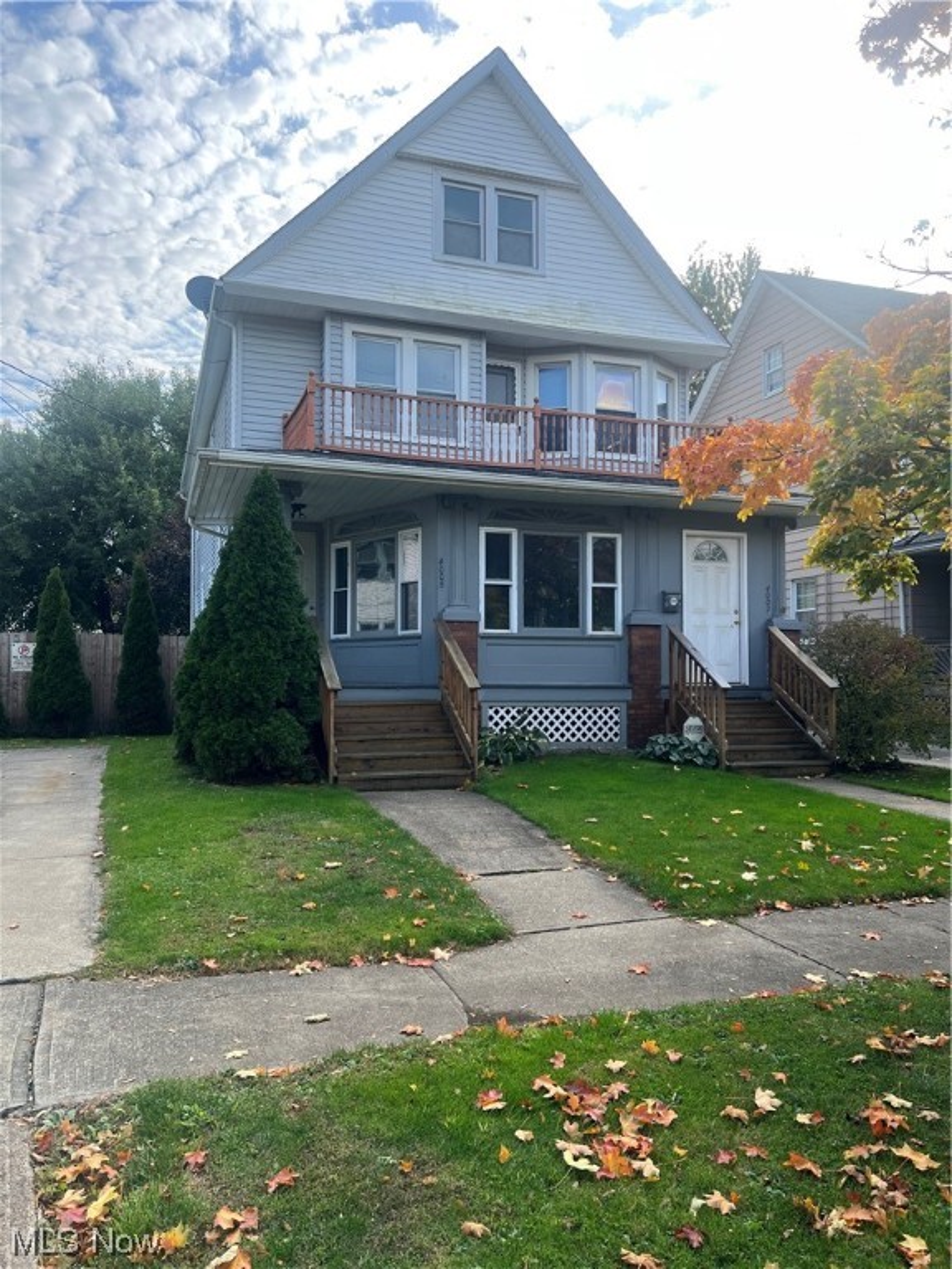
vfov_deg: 67.3
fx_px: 953
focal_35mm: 26
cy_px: 634
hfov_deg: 53.1
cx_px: 476
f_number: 1.5
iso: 50
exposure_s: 1/1124
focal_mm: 5.7
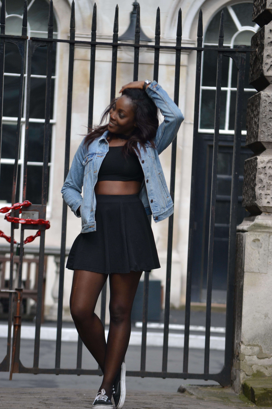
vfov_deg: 10.2
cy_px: 204
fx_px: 2295
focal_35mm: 202
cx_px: 136
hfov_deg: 6.8
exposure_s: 1/500
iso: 400
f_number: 5
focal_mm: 135
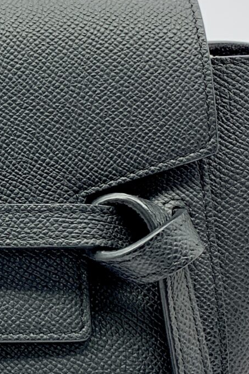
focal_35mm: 102
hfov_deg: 12.7
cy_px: 180
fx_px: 1059
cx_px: -120
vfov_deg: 20.0
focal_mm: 4.25
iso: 32
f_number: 1.8
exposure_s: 1/100
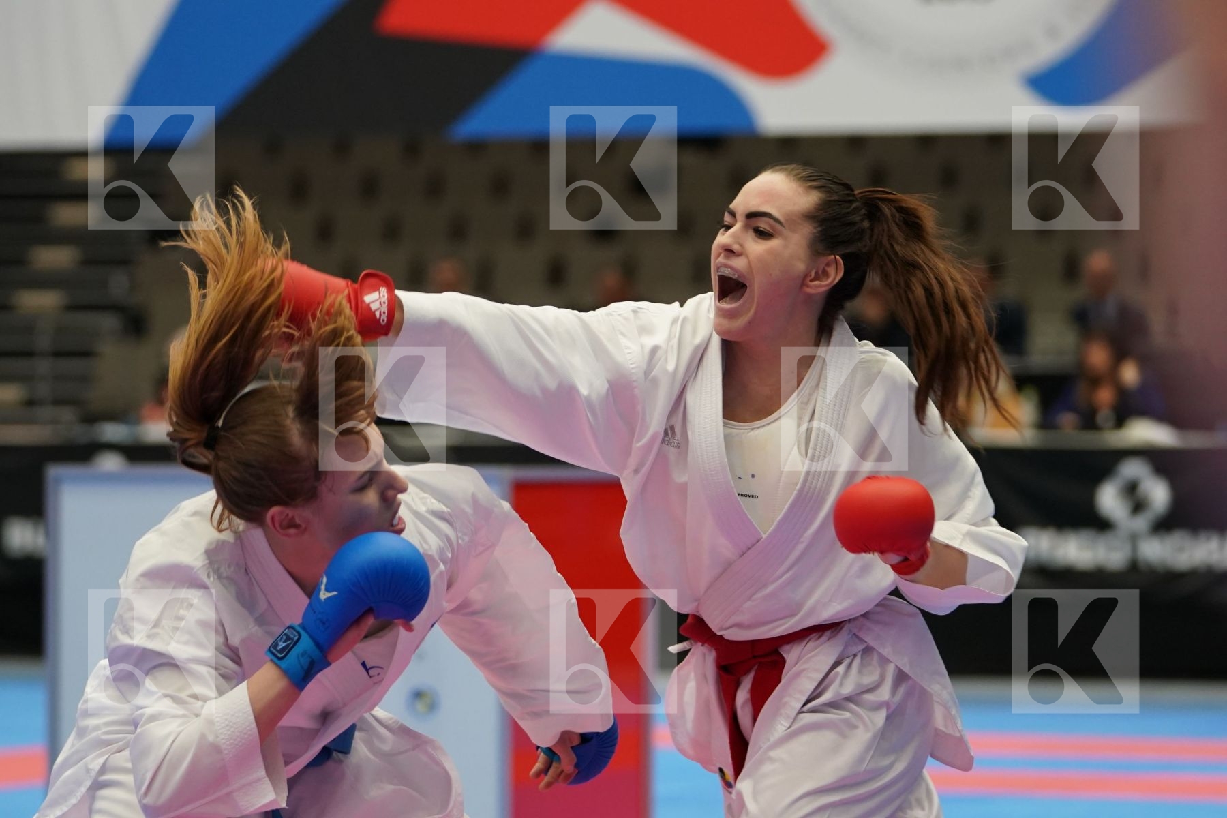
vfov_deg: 8.7
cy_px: 409
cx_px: 614
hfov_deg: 13.1
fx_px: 5351
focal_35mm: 157
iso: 2000
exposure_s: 1/1000
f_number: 2.8
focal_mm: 105
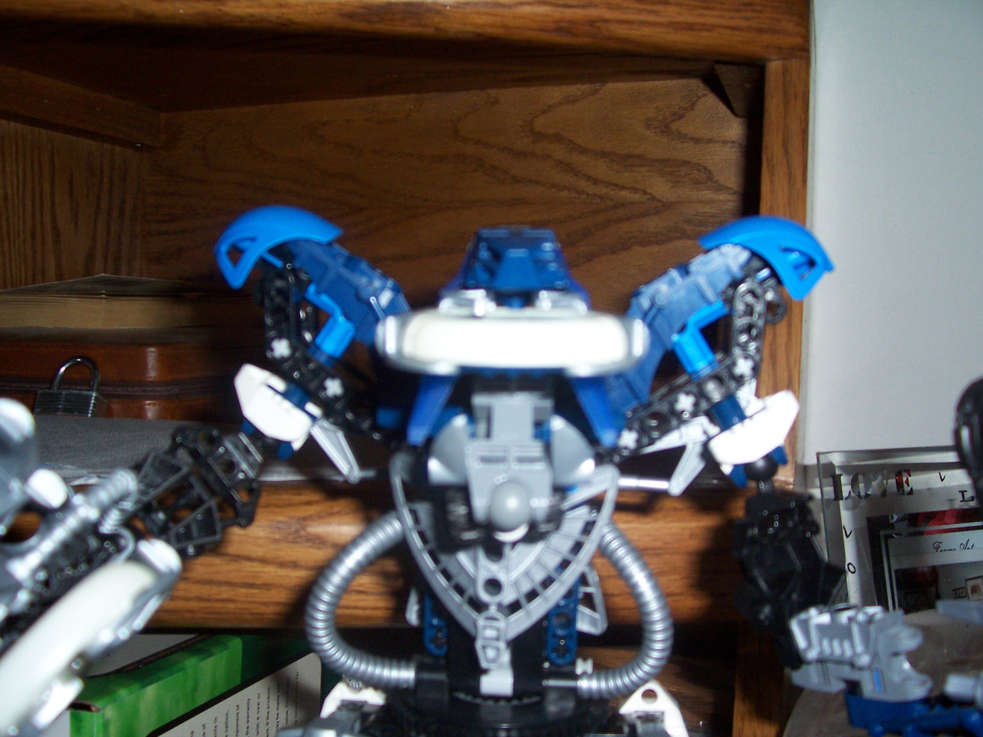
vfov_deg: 40.7
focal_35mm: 35
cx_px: 486
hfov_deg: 52.6
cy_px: 374
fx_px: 994
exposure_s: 1/60
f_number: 2.7
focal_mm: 5.6
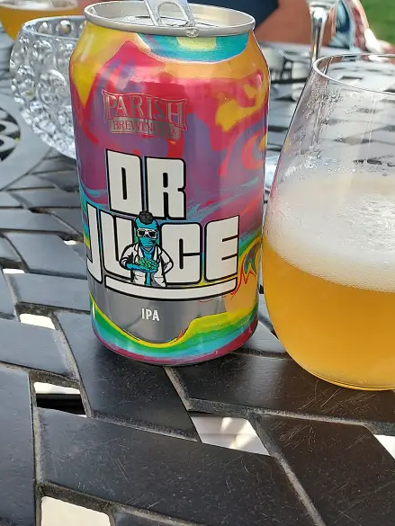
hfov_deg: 33.3
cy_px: 303
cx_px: 320
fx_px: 639
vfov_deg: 44.6
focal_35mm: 42
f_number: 1.8
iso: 40
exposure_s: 1/244
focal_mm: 4.6
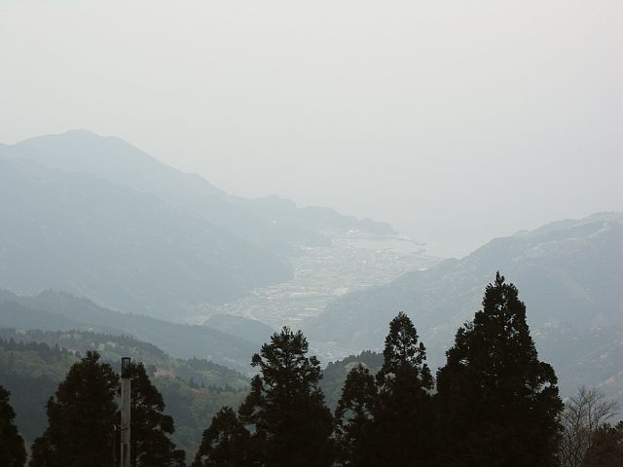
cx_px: 312
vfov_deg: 13.7
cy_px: 234
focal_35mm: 108
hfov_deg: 18.2
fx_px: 1944
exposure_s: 1/400
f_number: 5
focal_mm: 27.8
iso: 50
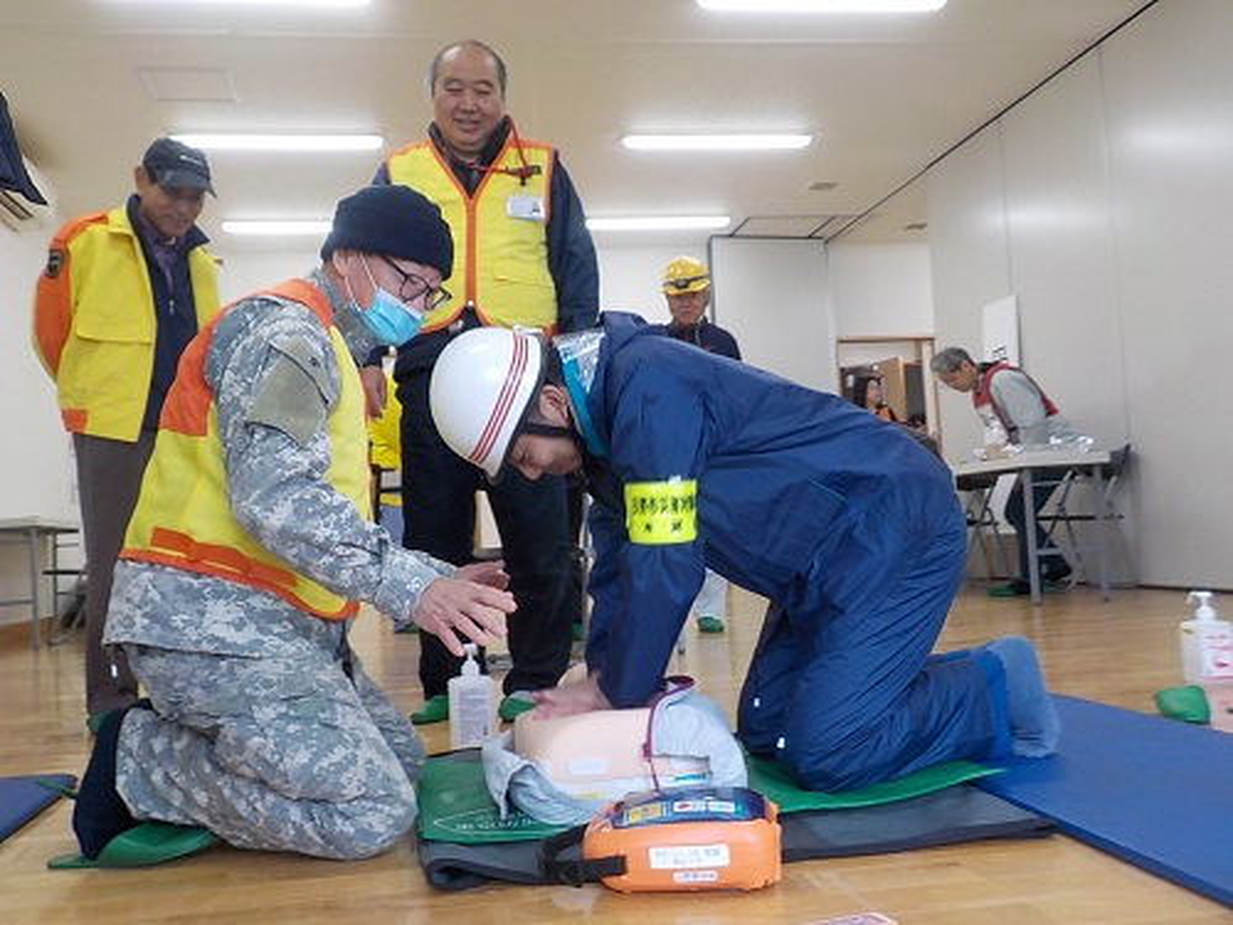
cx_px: 616
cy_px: 462
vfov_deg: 46.8
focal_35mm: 30
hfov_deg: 60.0
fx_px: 1069
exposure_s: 1/30
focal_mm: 4.1
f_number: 3.3
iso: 125
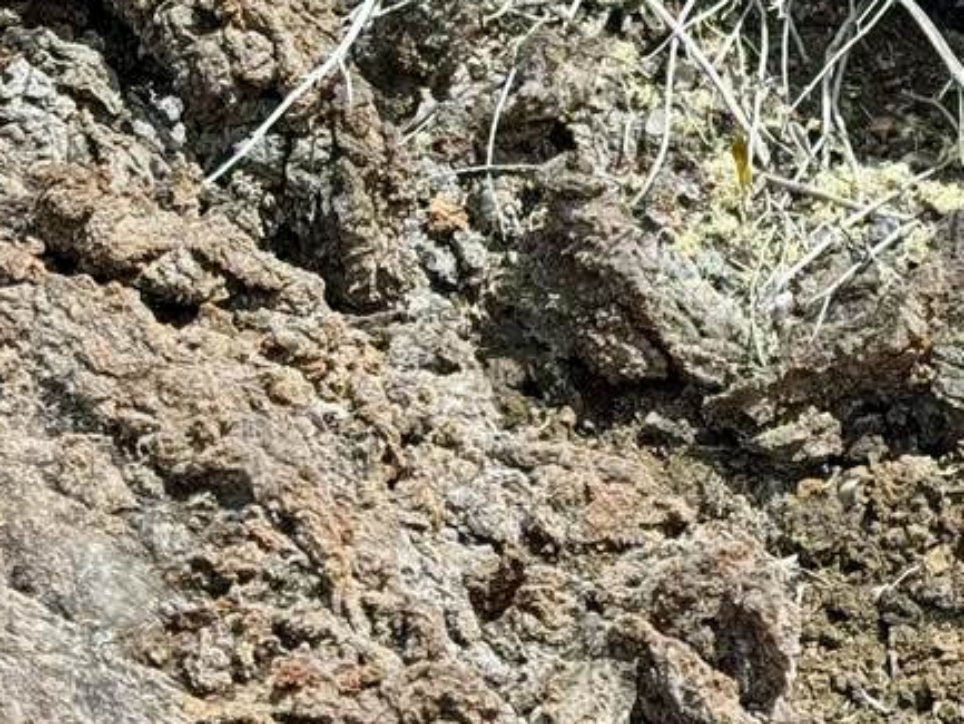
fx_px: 3956
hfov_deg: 13.4
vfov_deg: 10.2
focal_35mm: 142
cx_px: 1216
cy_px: -319
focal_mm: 6.76
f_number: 1.78
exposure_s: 1/1869
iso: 64
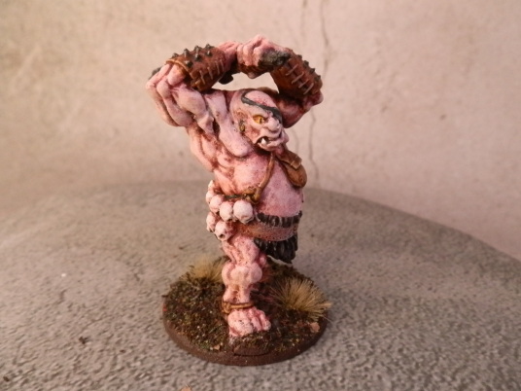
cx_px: 260
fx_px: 421
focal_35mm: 28
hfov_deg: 63.4
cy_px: 196
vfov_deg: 49.7
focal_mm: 5
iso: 400
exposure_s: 1/100
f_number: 3.1
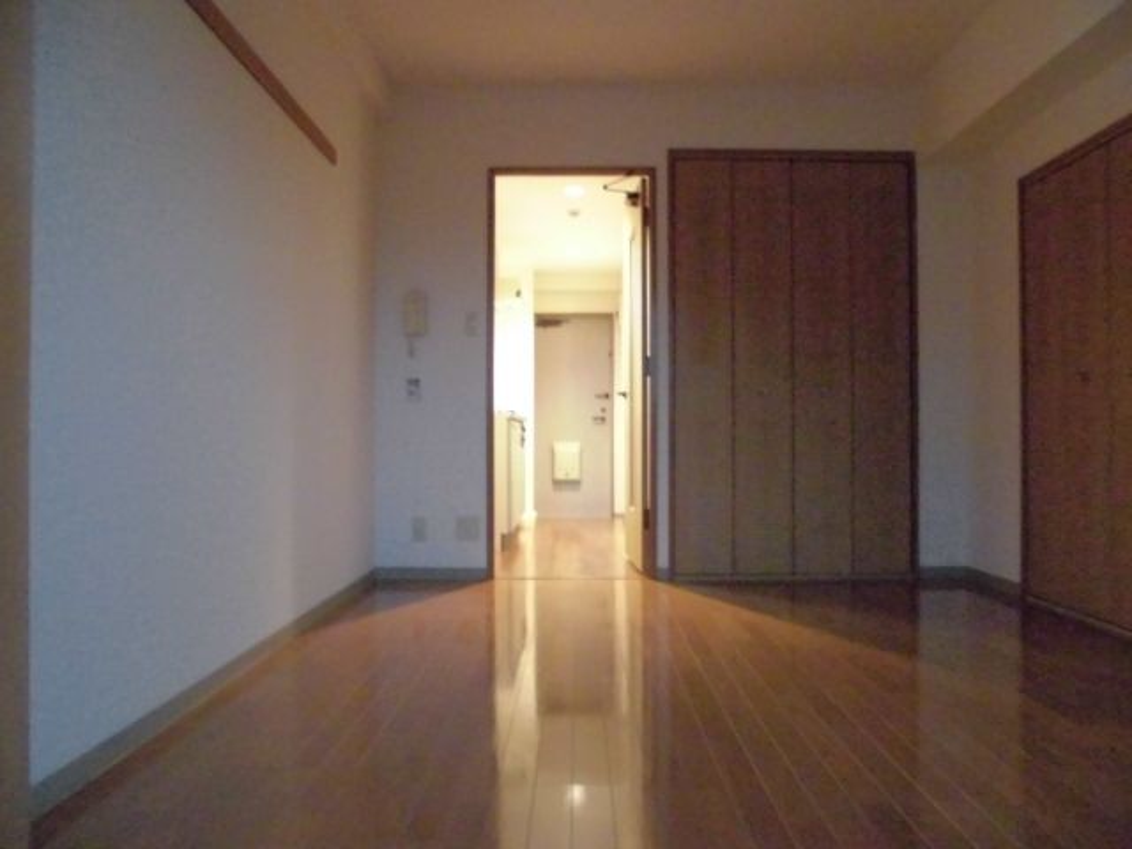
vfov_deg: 53.1
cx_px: 566
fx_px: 850
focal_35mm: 26
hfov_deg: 67.3
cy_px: 424
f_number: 3.5
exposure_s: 1/8
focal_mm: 4.6
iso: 800
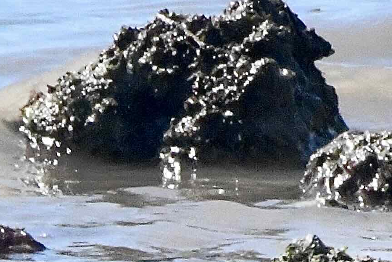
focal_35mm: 2247
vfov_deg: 0.6
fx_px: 24470
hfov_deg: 0.9
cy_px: 278
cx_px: -324
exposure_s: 1/640
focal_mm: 600
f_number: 32
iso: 5000
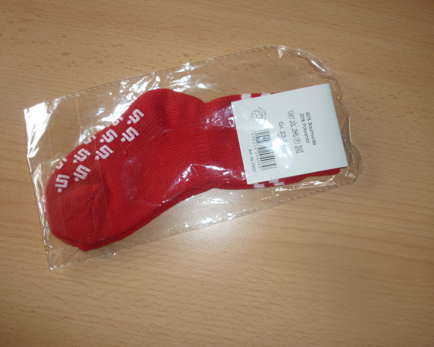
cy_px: 170
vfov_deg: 53.2
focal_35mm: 27
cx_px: 198
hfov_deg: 64.0
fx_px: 347
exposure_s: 1/30
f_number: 3.3
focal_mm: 4.5
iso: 100
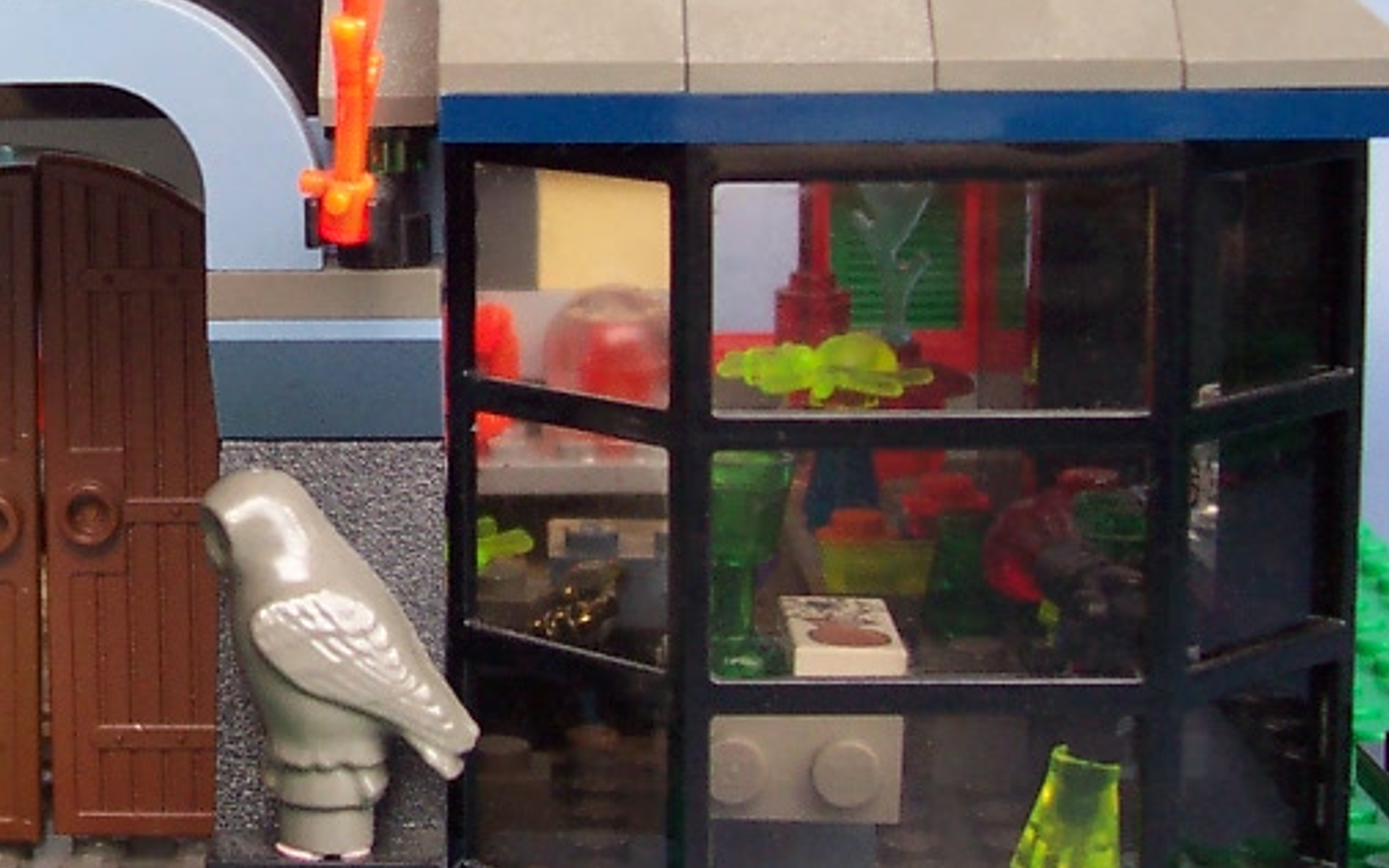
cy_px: 148
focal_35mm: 93
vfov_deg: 14.0
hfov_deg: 21.8
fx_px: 3520
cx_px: 110
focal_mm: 5.6
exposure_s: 1/125
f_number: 2.8
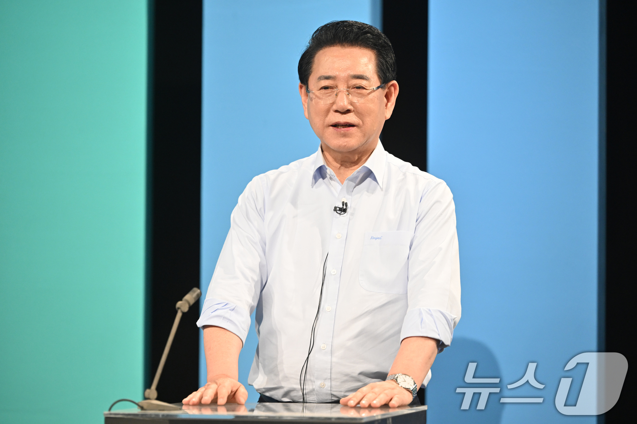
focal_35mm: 140
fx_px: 2477
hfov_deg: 14.7
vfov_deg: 9.8
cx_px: 318
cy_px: 212
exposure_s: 1/320
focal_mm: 140
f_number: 2.8
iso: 1600
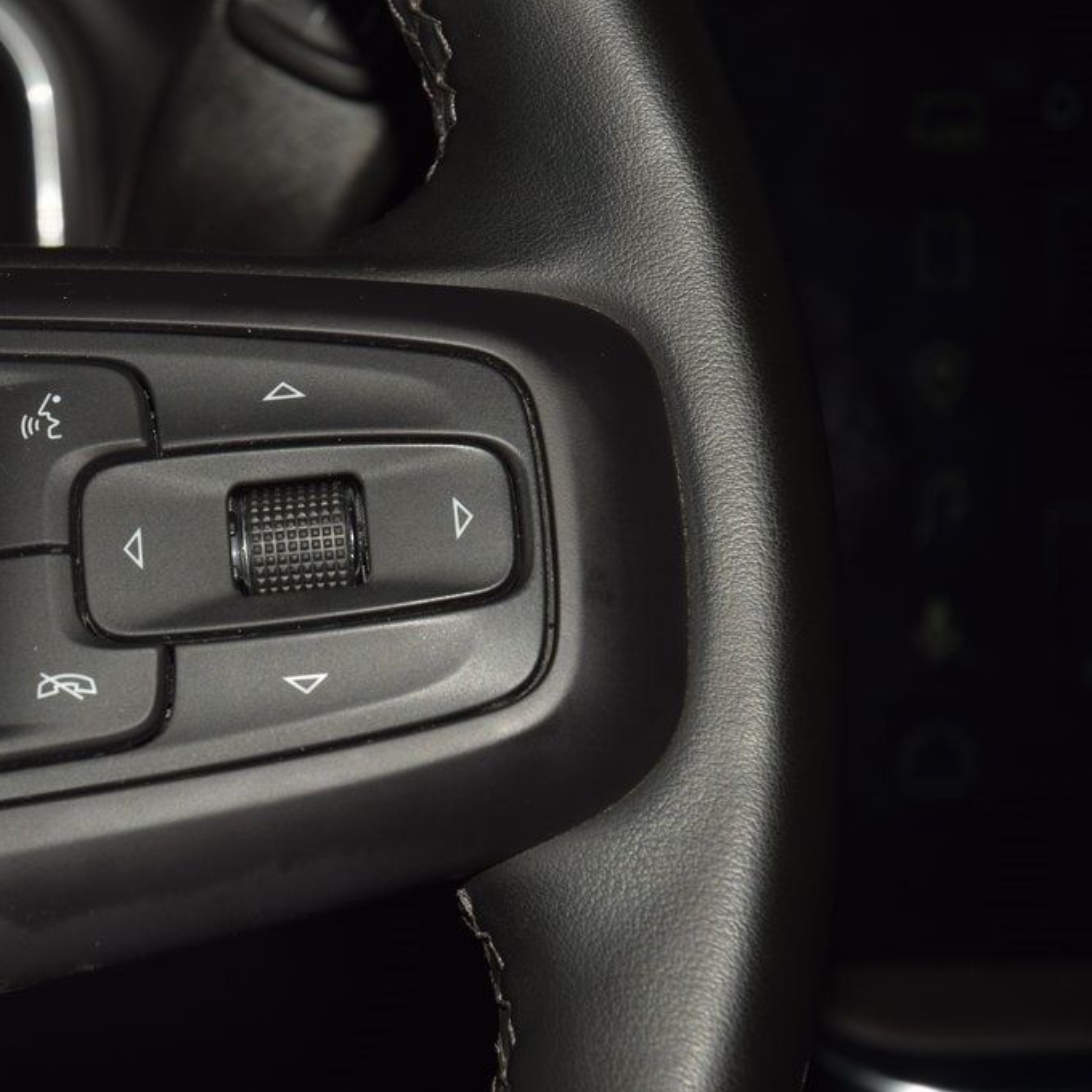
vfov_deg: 14.7
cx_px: 304
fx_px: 4247
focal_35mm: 119
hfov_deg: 14.6
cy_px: 547
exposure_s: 1/125
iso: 100
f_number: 8
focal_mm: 62
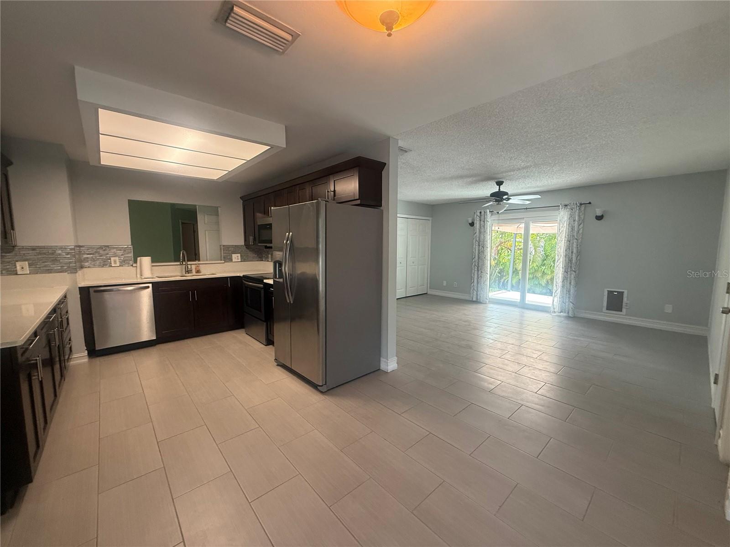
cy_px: 274
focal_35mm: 14
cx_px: 365
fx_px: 295
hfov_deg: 102.1
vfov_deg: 85.7
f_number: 2.2
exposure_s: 1/120
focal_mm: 2.22
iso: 320
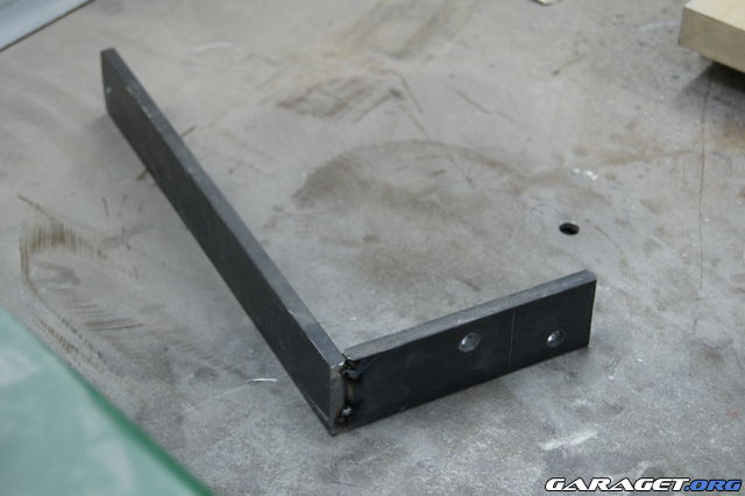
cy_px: 248
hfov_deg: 27.0
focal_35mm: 75
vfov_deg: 18.2
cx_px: 372
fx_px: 1551
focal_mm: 50
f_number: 5.6
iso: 1250
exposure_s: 1/80
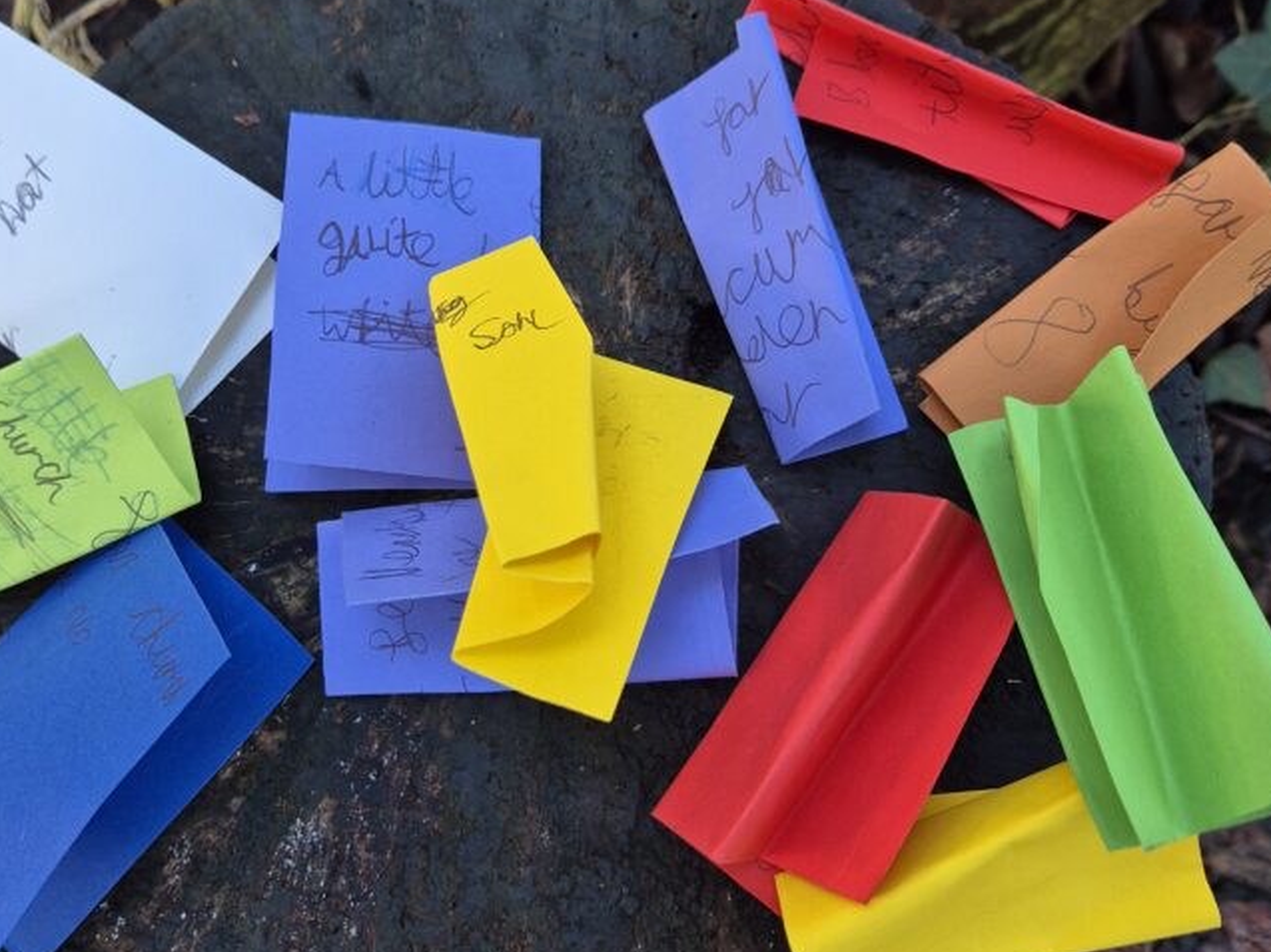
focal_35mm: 37
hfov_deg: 50.0
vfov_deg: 38.5
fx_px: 1358
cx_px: 535
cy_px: 389
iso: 200
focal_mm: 5.4
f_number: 1.8
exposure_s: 1/100
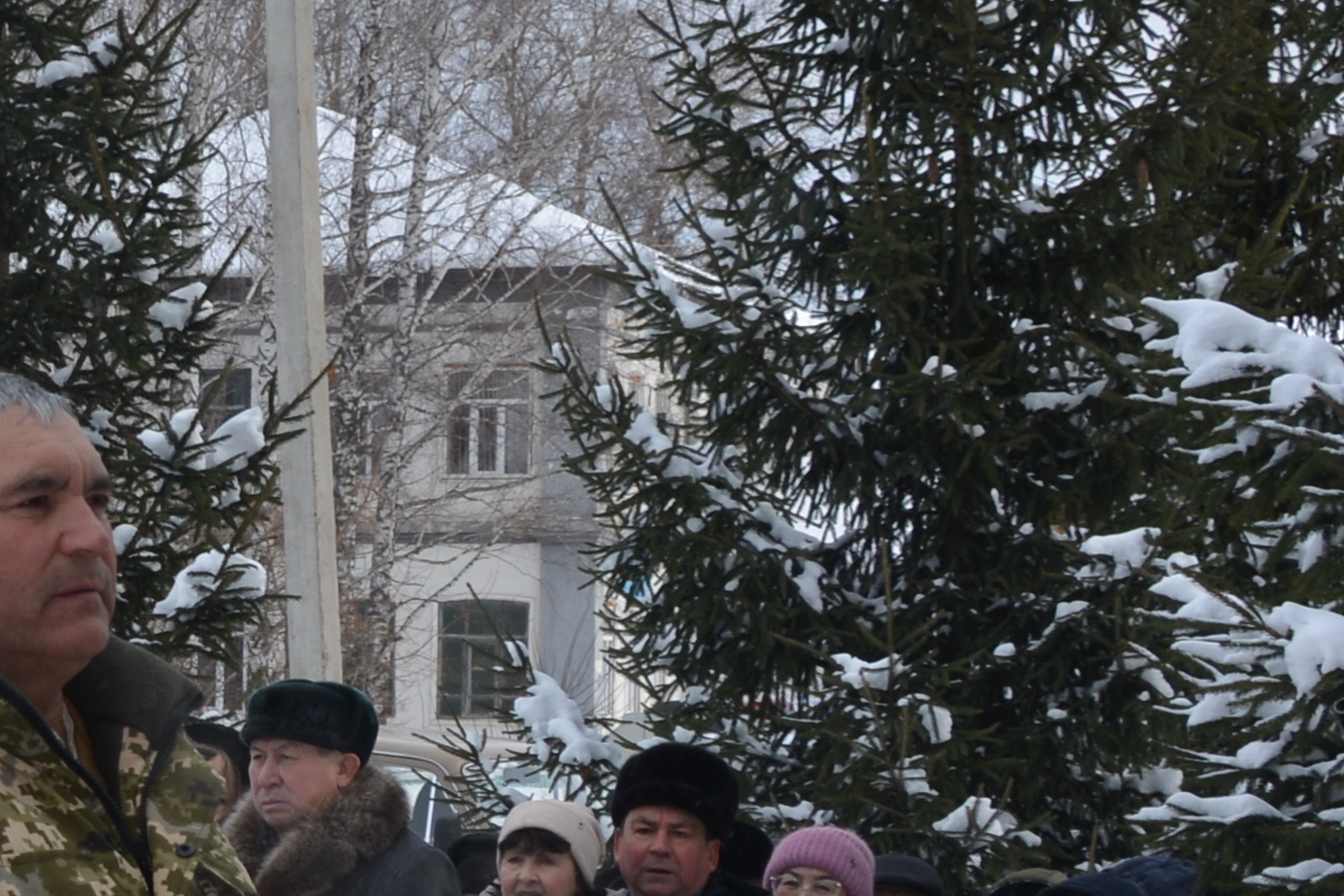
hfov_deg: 12.5
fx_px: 5823
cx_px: -712
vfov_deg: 8.8
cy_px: 812
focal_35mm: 156
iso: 100
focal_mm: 24
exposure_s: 1/200
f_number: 7.1
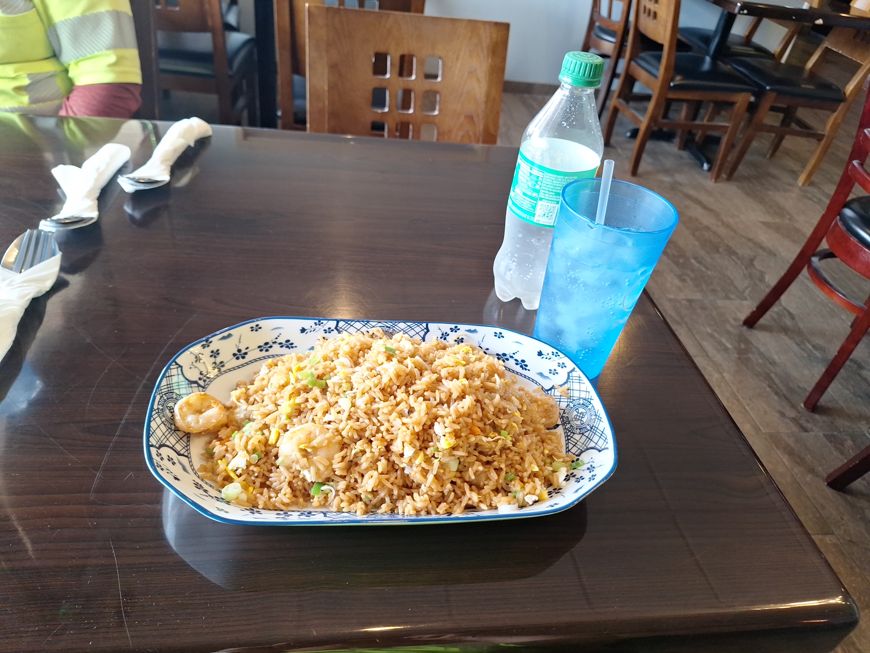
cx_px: 435
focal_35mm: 23
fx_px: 578
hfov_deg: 73.9
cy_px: 326
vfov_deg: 58.9
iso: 70
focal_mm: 5.54
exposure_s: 1/60
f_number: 1.8
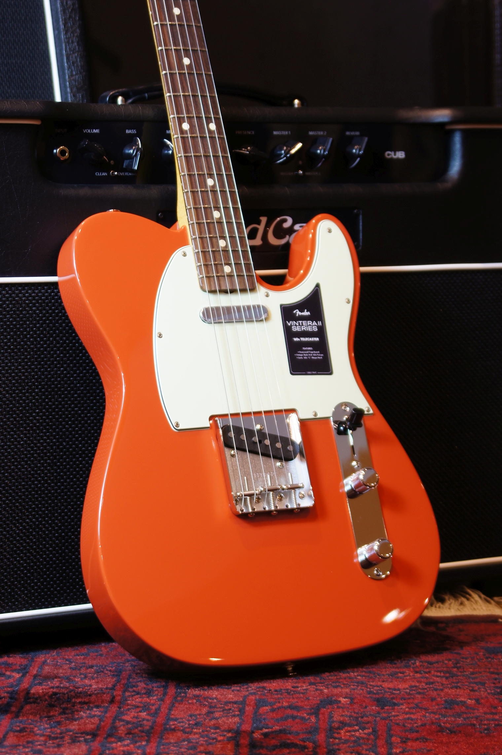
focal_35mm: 90
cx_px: 251
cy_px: 378
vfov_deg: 22.6
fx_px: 1887
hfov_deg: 15.2
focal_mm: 60
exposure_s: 1/6
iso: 100
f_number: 4.5
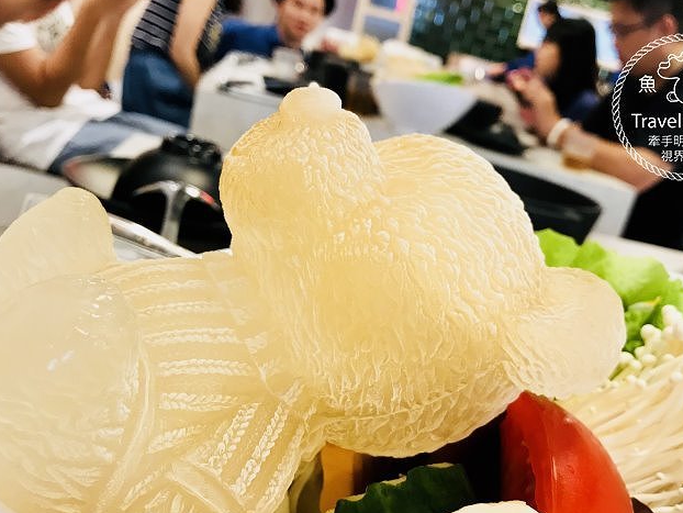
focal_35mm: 36
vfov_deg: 39.6
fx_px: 711
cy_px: 283
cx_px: 380
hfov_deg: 51.2
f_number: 1.8
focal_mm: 3.99
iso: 40
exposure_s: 1/24
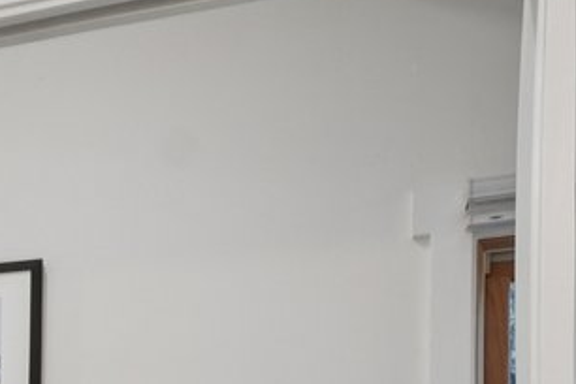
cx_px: -824
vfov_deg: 11.7
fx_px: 1712
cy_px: 714
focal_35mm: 107
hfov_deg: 13.6
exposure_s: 1/4
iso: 400
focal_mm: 16
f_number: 8
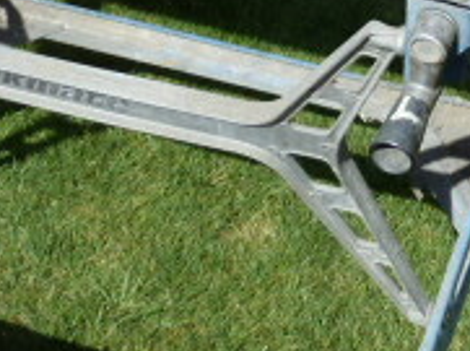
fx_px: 1680
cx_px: 571
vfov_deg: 11.2
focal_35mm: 124
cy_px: -247
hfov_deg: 15.3
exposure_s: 1/400
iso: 80
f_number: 4
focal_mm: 5.7
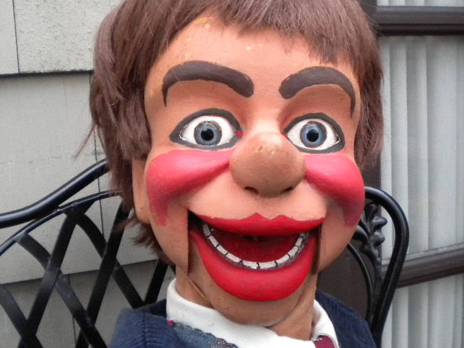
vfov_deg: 30.9
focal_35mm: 47
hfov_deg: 40.4
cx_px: 225
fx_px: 630
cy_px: 178
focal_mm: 6.3
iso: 400
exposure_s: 1/41
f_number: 3.1
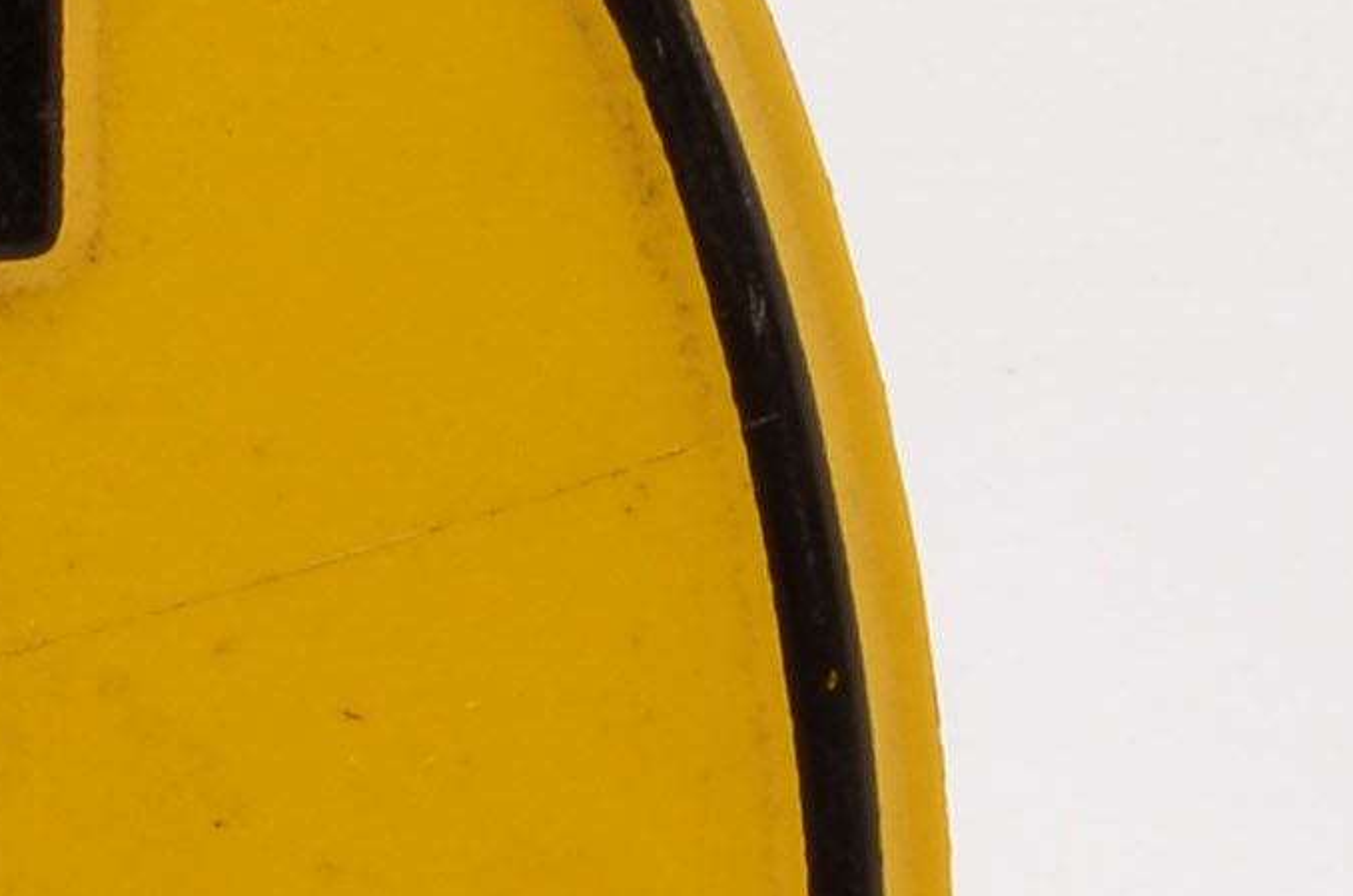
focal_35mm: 361
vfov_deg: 3.8
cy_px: 1168
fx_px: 13539
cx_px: -1982
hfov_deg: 5.5
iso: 100
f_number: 25
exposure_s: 1/160
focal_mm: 34
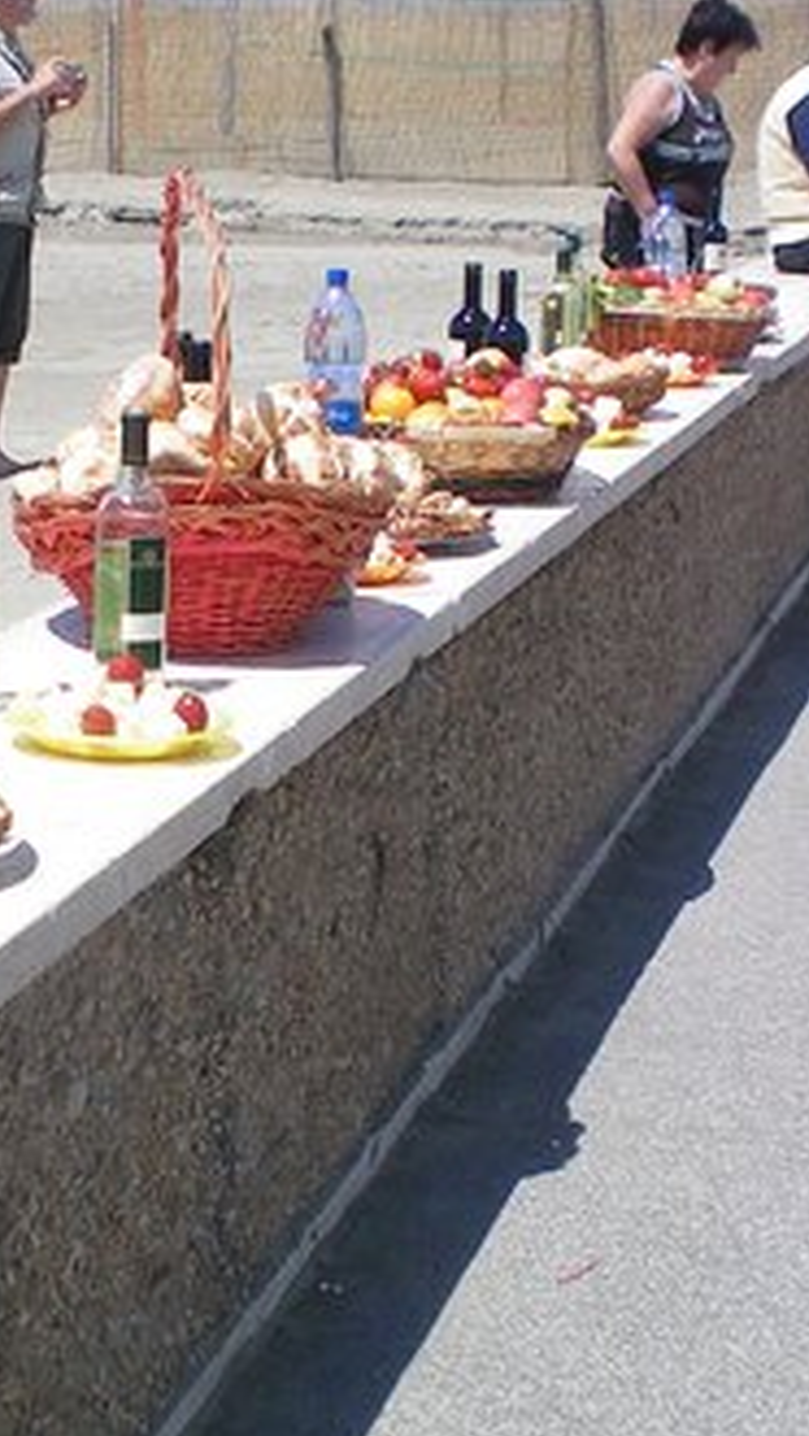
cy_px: 796
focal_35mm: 94
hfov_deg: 12.8
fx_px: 3579
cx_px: 148
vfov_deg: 22.7
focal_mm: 6.3
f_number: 4.6
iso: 64
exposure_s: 1/500
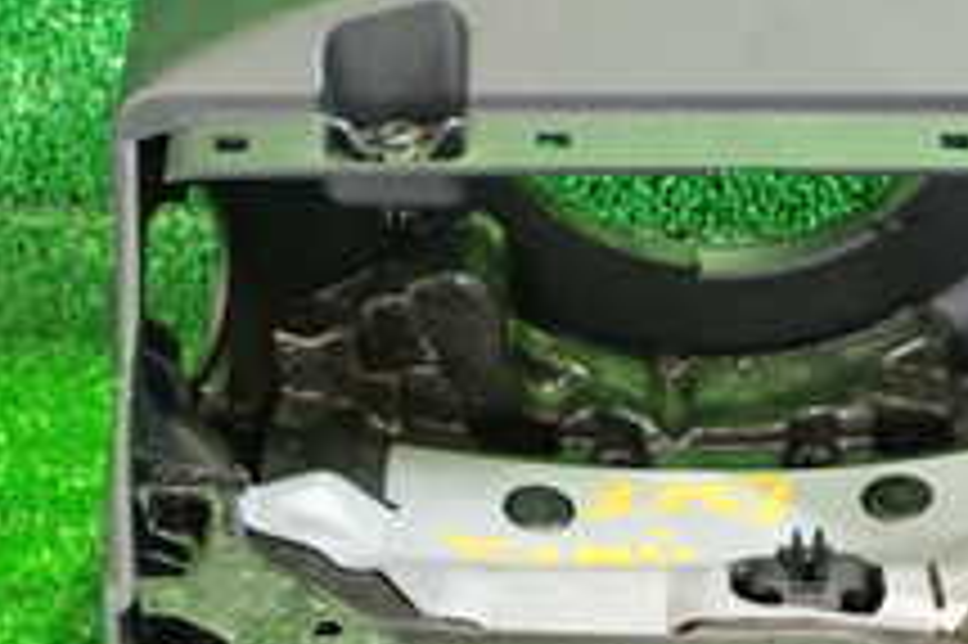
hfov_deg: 21.8
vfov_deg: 14.4
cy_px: 649
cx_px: 684
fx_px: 2499
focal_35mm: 93
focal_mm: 5.79
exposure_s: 1/25
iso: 800
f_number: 2.4
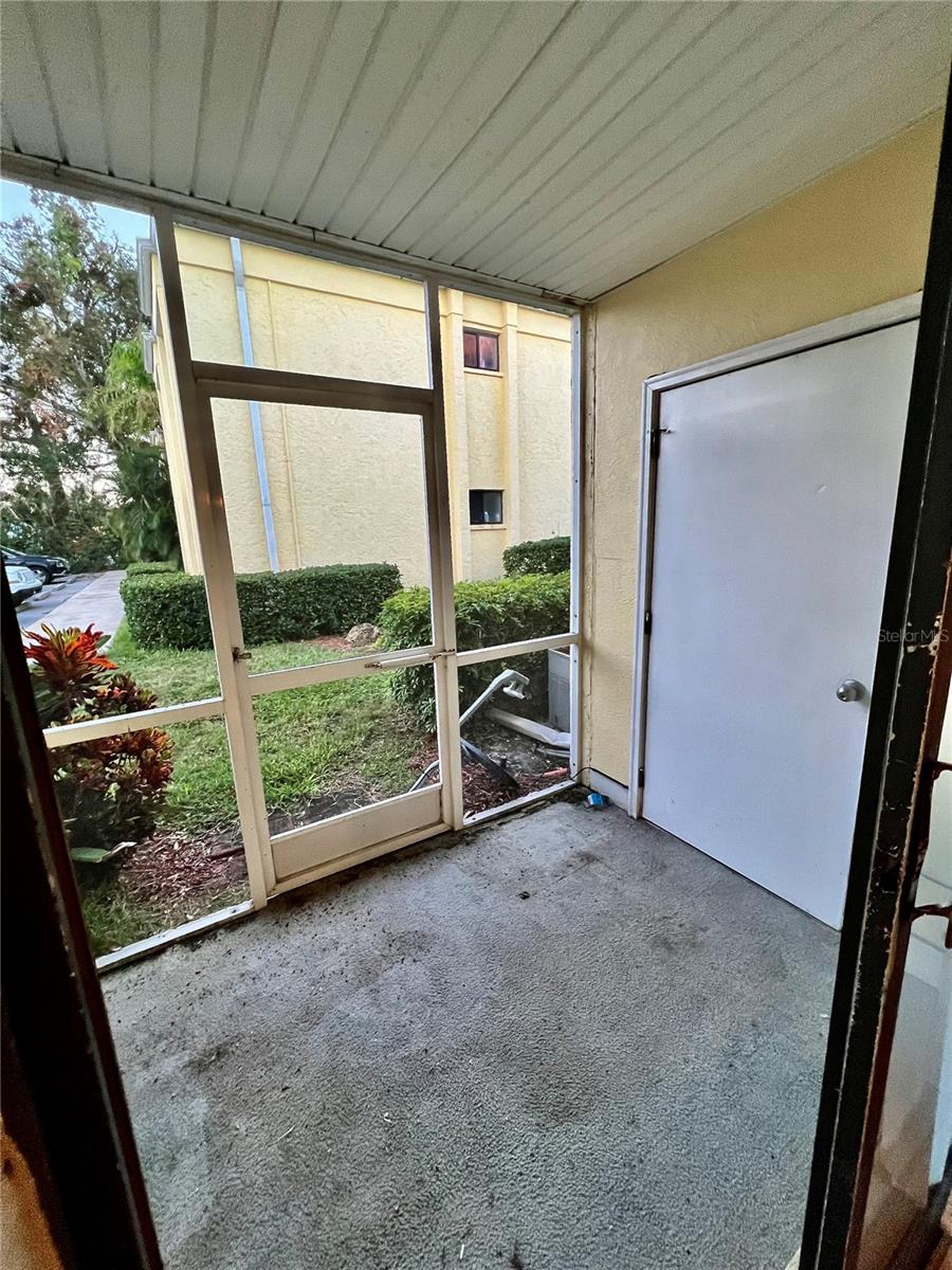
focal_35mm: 13
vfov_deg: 106.2
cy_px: 635
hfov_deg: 89.9
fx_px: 477
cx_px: 476
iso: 320
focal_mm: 1.57
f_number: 1.8
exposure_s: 1/60
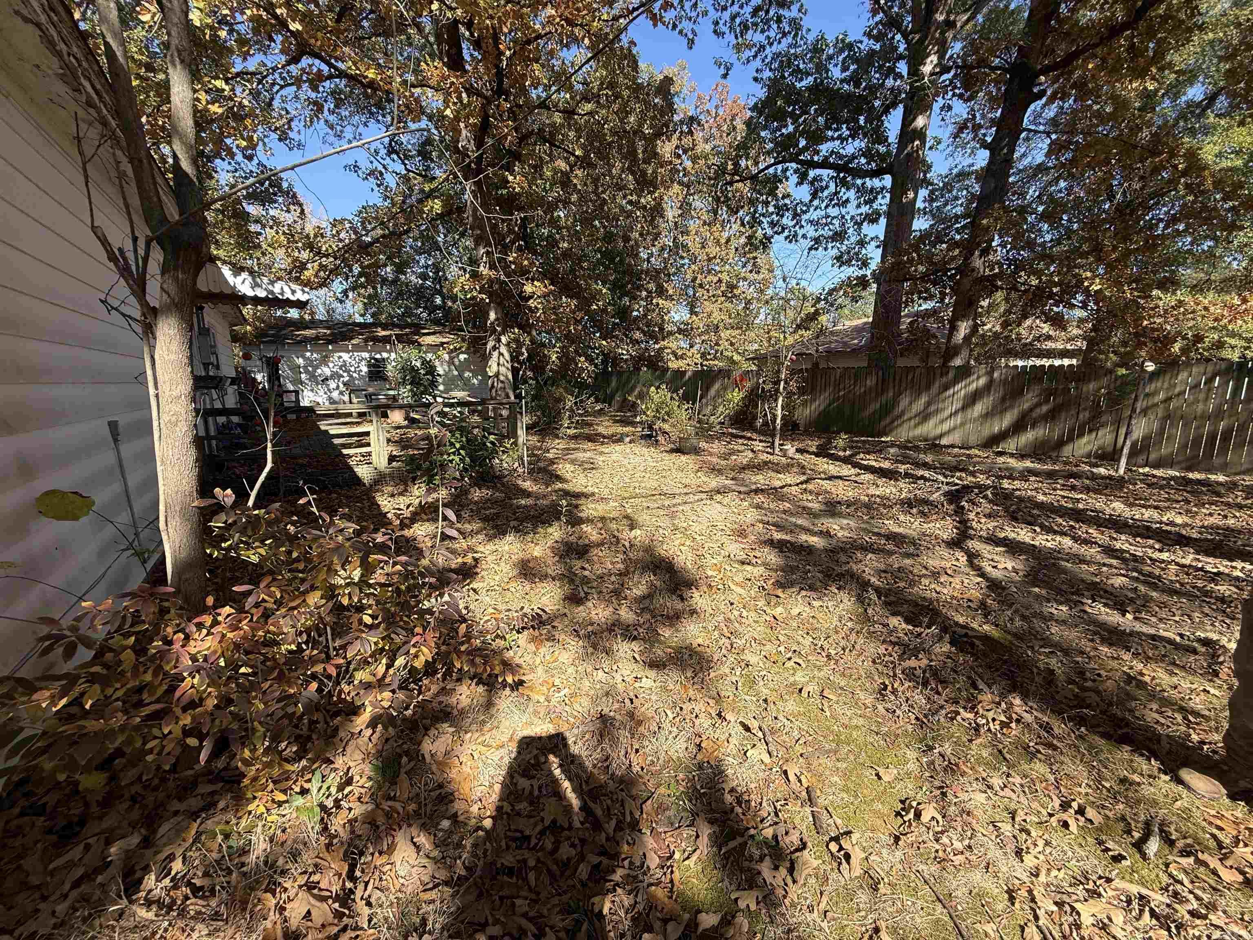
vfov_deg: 85.7
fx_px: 507
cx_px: 626
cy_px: 470
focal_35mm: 14
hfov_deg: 102.1
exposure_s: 1/549
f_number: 2.2
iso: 50
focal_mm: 2.22
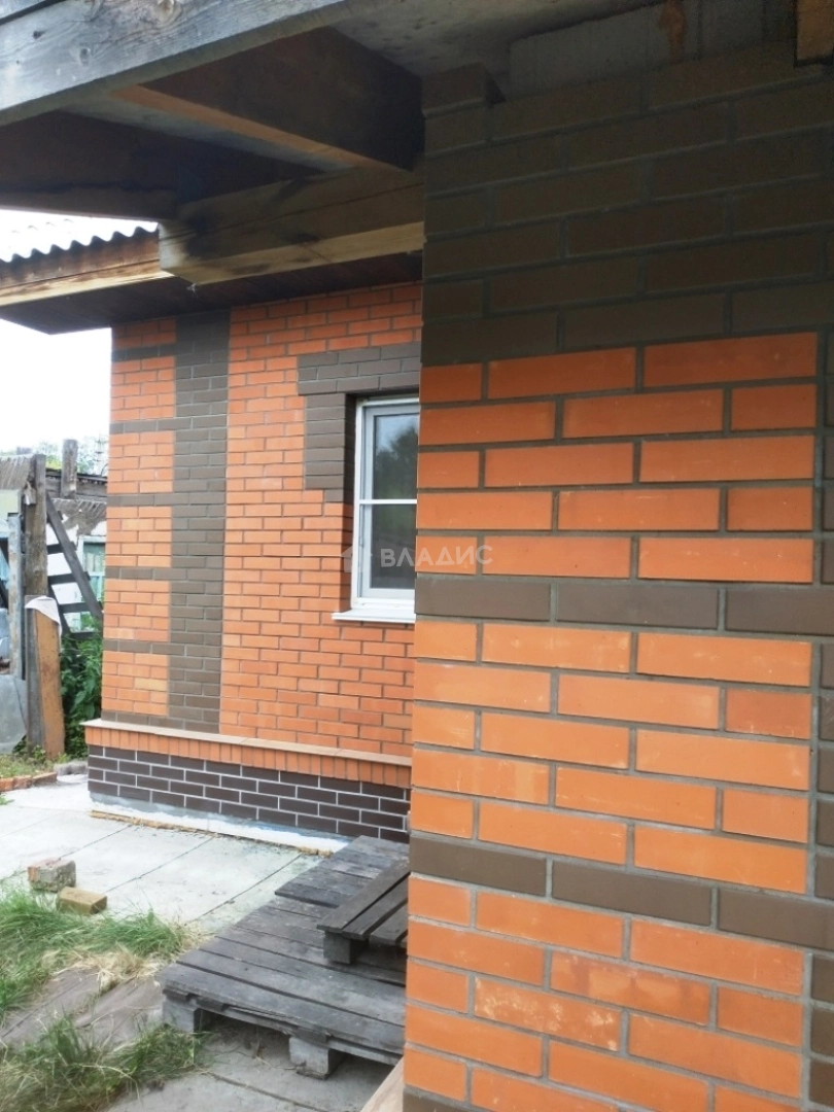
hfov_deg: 56.8
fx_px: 771
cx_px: 417
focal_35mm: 24
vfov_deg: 71.6
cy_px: 556
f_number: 1.9
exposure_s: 1/591
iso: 200
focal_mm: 3.94
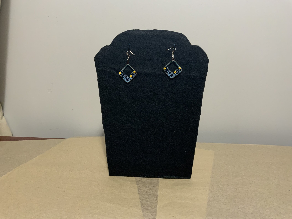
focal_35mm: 29
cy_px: 110
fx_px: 245
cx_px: 146
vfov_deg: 48.2
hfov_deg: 61.7
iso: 200
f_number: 1.8
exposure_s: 1/60
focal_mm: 3
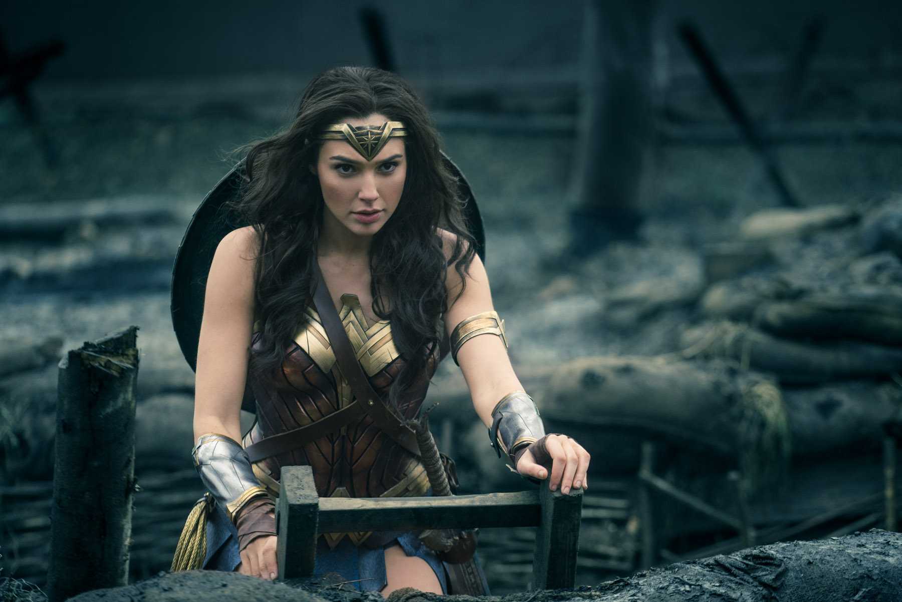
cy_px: 301
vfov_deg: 8.6
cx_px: 451
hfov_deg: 12.9
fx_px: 3985
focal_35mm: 159
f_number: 4
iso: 1000
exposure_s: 1/500
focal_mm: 159
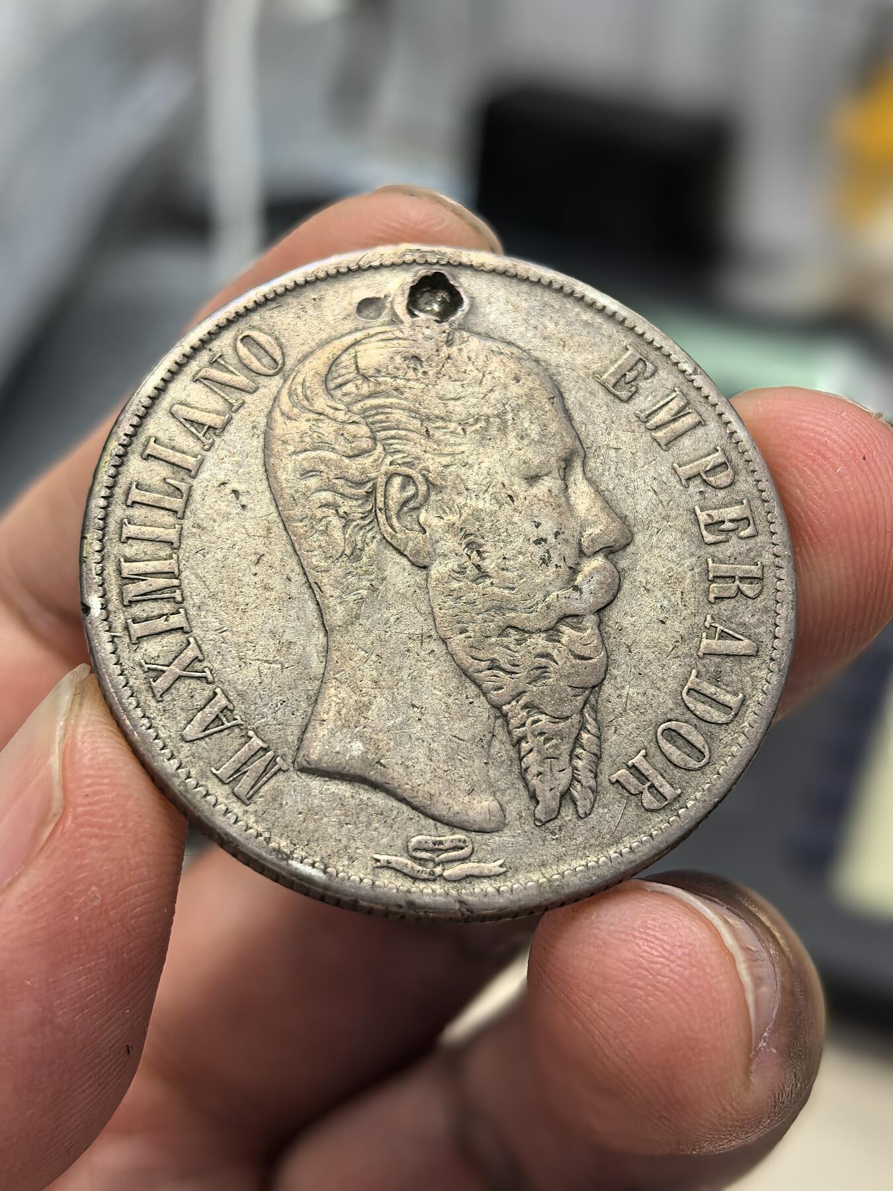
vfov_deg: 35.5
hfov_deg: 27.0
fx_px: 1857
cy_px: 596
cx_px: 446
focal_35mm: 54
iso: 320
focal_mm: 6.98
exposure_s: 1/100
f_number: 2
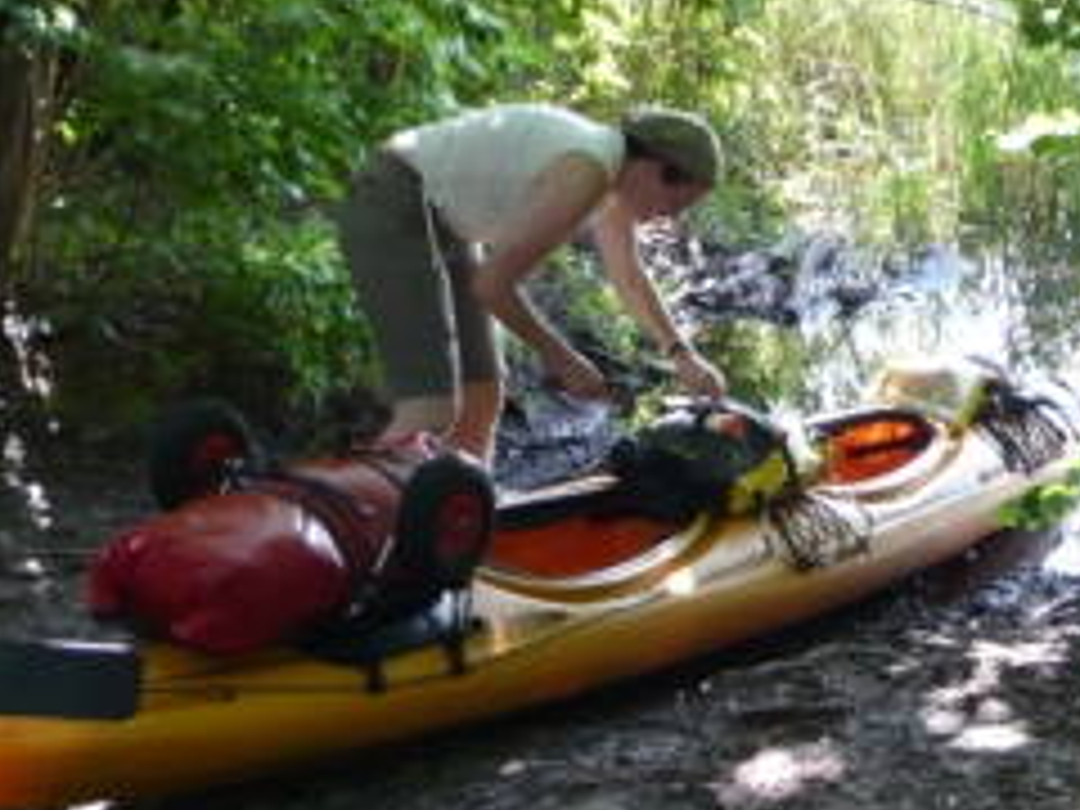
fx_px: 2621
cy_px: 387
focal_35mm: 84
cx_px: 783
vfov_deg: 17.6
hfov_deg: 23.1
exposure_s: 1/60
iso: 200
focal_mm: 7.4
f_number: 3.5
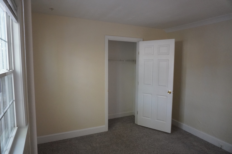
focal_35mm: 24
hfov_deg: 73.7
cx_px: 116
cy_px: 77
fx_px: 155
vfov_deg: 53.1
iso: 2500
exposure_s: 1/160
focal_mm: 16
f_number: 3.5
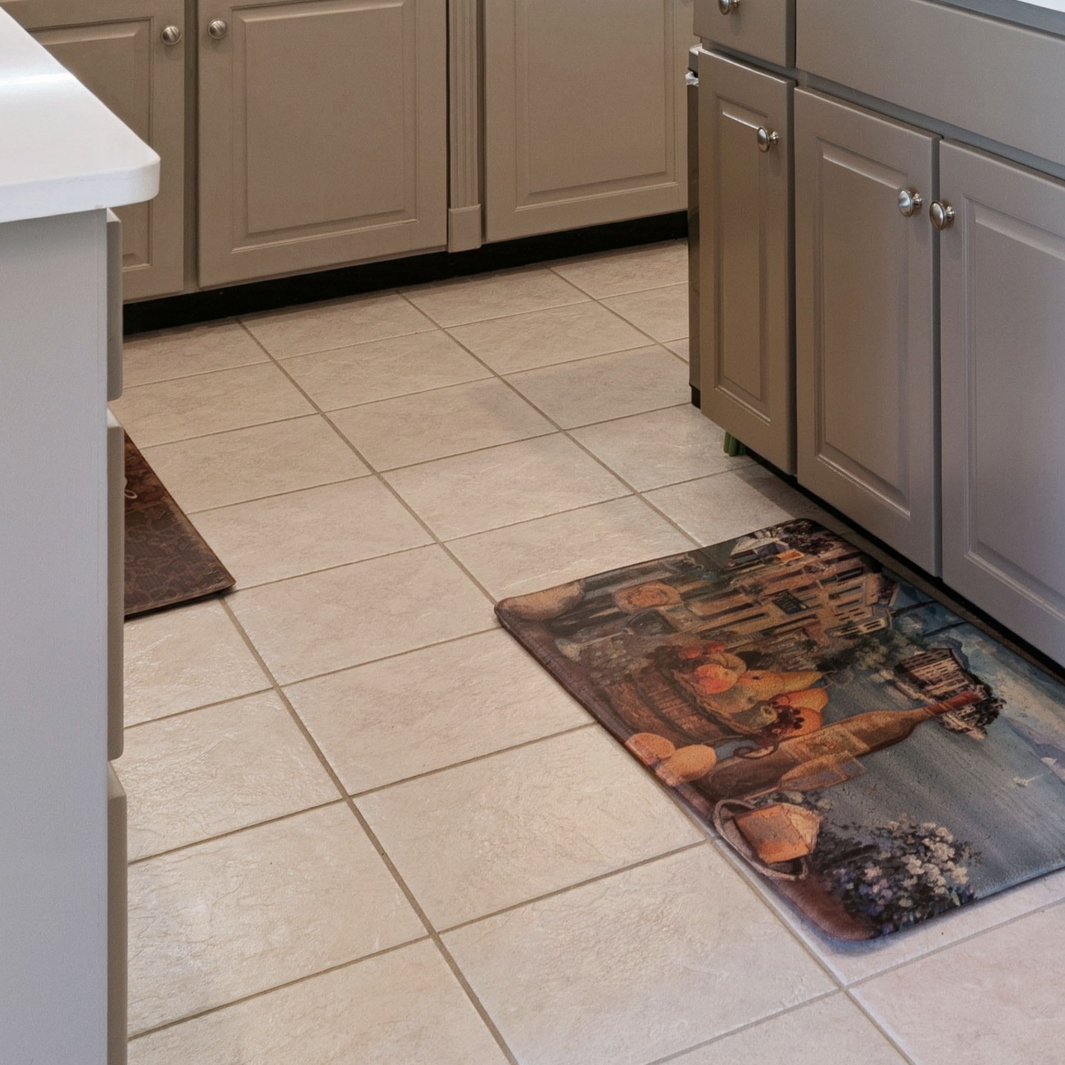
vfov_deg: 24.2
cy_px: -369
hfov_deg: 26.7
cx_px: 1061
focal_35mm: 61
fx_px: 2123
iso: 250
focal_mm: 17
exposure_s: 1/15
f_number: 8
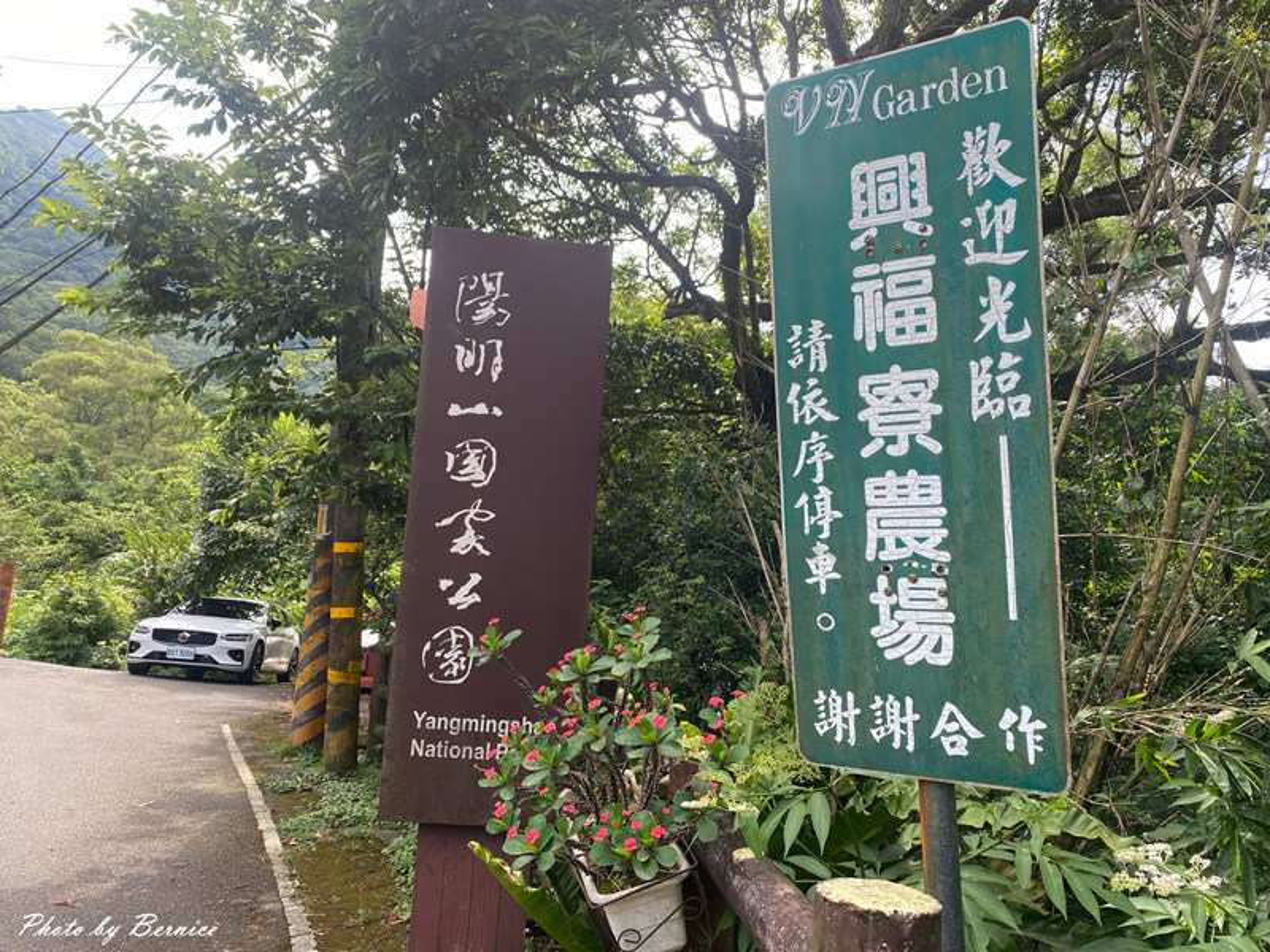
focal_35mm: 26
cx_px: 635
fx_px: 954
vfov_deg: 53.1
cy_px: 476
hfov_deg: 67.3
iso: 32
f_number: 1.8
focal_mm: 4.25
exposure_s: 1/263
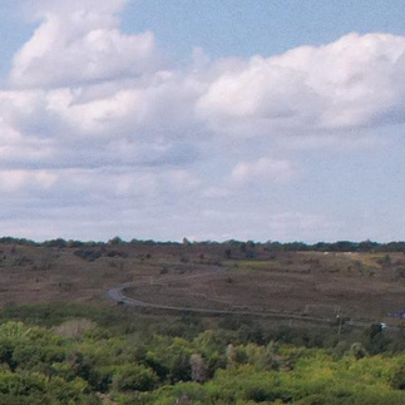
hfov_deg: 9.2
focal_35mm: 148
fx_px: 1959
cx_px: -851
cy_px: 769
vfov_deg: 10.9
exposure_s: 1/240
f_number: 2.8
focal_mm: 8.38
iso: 400
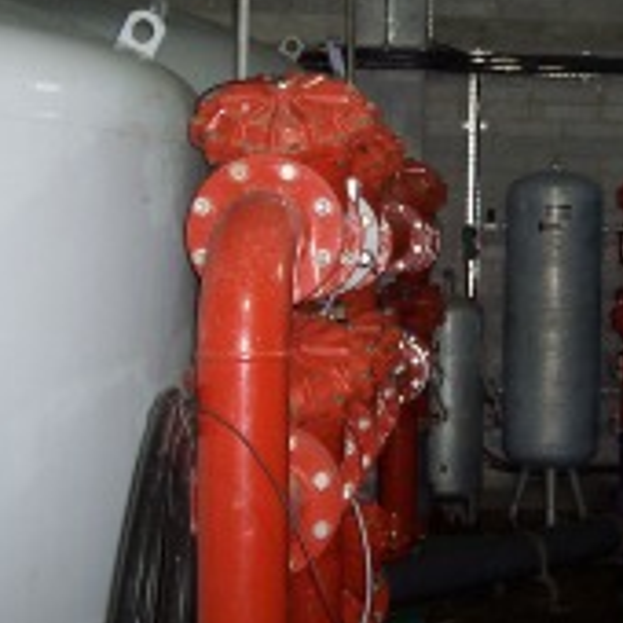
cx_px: 513
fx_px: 1446
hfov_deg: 23.9
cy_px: 191
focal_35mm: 71
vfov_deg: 24.2
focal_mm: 5.6
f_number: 2.8
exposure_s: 1/60
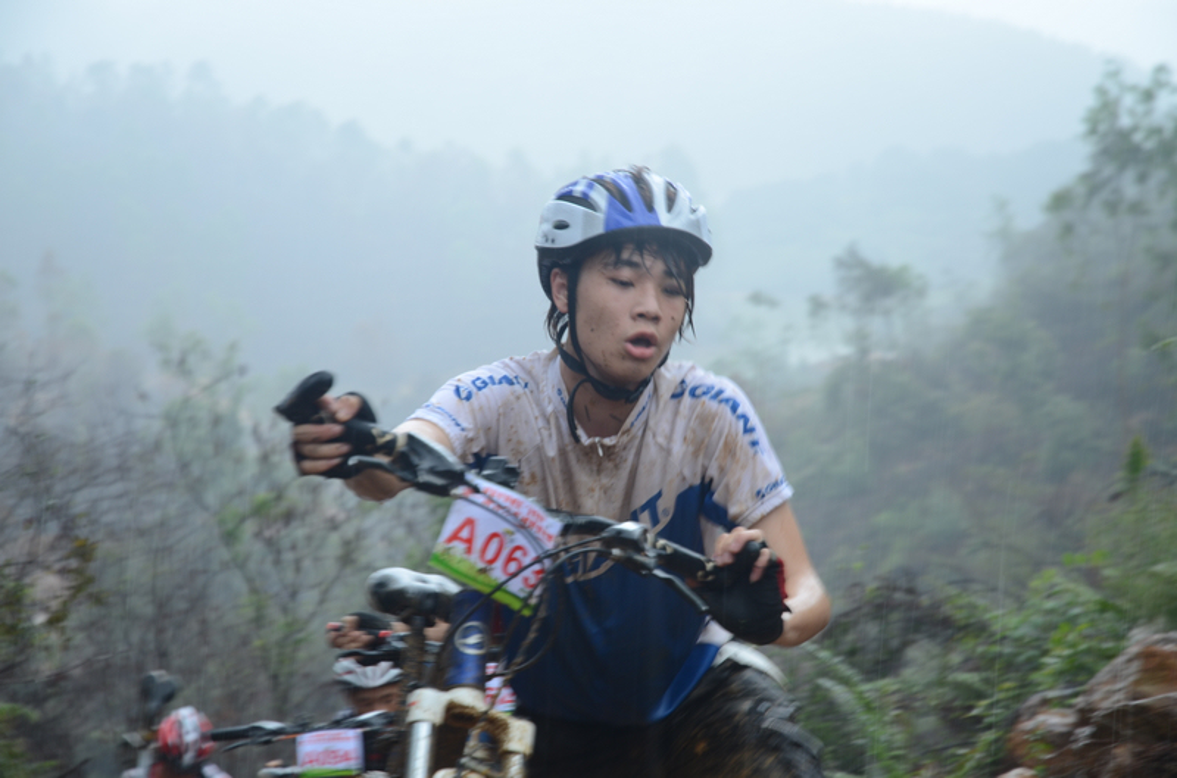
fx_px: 3033
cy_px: 389
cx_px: 588
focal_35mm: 93
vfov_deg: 14.6
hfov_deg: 22.0
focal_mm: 62
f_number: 4.5
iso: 100
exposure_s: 1/40
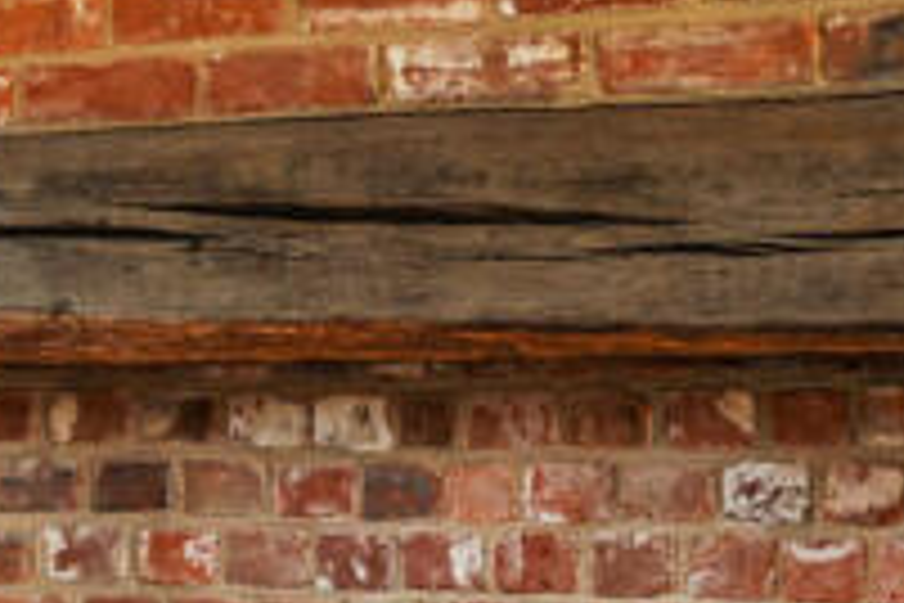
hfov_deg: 12.1
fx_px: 4093
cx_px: -391
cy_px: 810
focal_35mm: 163
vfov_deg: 8.3
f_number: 1.8
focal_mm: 50
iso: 400
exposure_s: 1/13
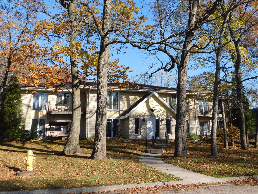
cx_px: 129
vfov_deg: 46.8
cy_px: 97
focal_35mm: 30
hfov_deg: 60.0
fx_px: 224
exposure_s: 1/800
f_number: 3.2
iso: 125
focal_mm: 5.3
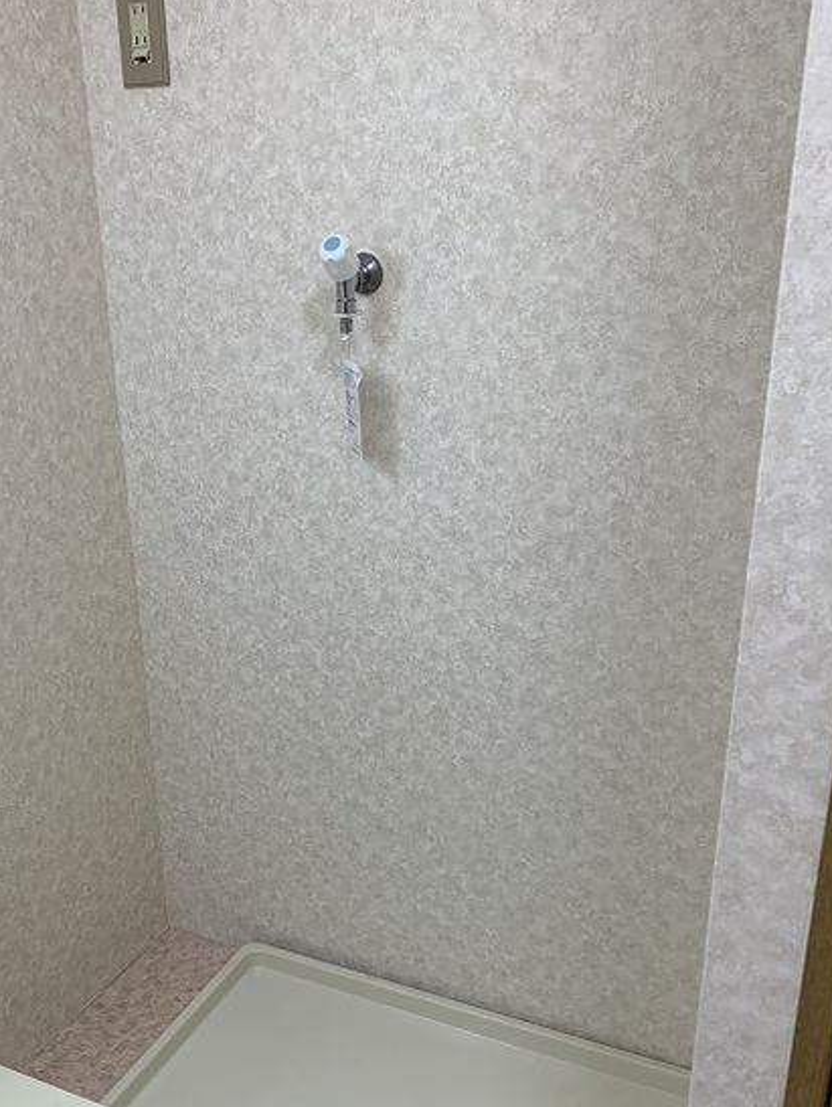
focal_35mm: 38
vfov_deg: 48.4
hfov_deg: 37.5
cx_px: 314
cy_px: 702
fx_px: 1216
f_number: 1.8
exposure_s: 1/109
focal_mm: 4.25
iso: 100
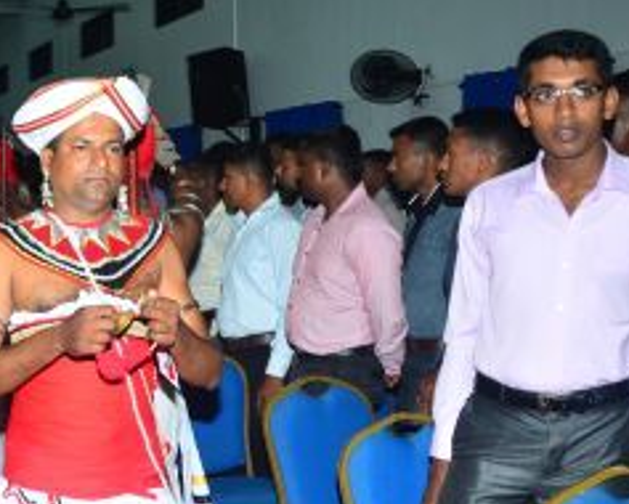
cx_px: -42
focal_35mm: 64
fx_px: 1192
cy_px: 336
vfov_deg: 23.8
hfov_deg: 27.3
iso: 400
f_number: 5
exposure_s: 1/40
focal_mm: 18
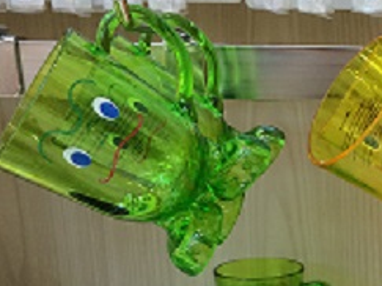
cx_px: 431
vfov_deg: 19.5
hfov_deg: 24.7
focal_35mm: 73
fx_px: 805
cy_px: 299
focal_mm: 4.15
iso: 50
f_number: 2.2
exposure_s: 1/30
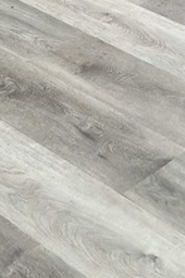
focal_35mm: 117
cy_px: -267
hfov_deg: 10.3
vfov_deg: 14.6
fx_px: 903
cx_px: 425
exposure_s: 1/120
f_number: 1.8
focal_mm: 5.4
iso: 160
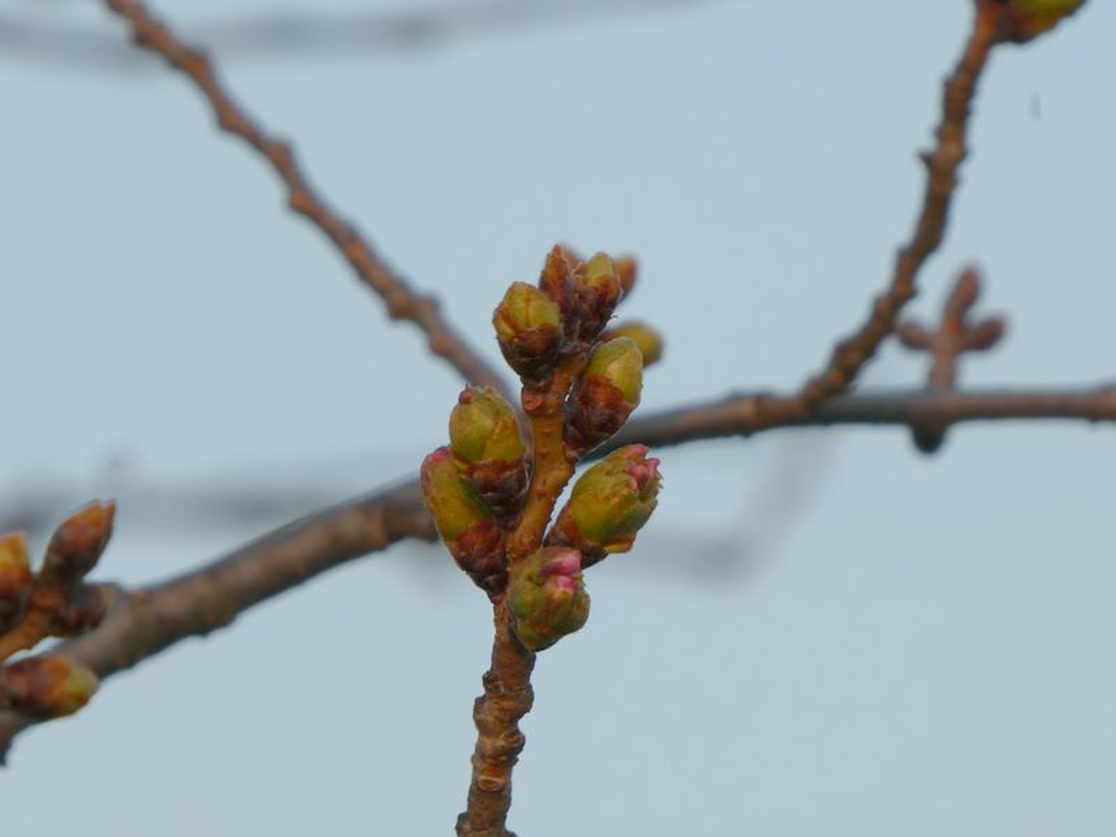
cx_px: 558
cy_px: 418
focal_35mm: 431
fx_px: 13895
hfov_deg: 4.6
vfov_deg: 3.5
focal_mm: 77.3
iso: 80
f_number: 6
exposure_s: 1/100
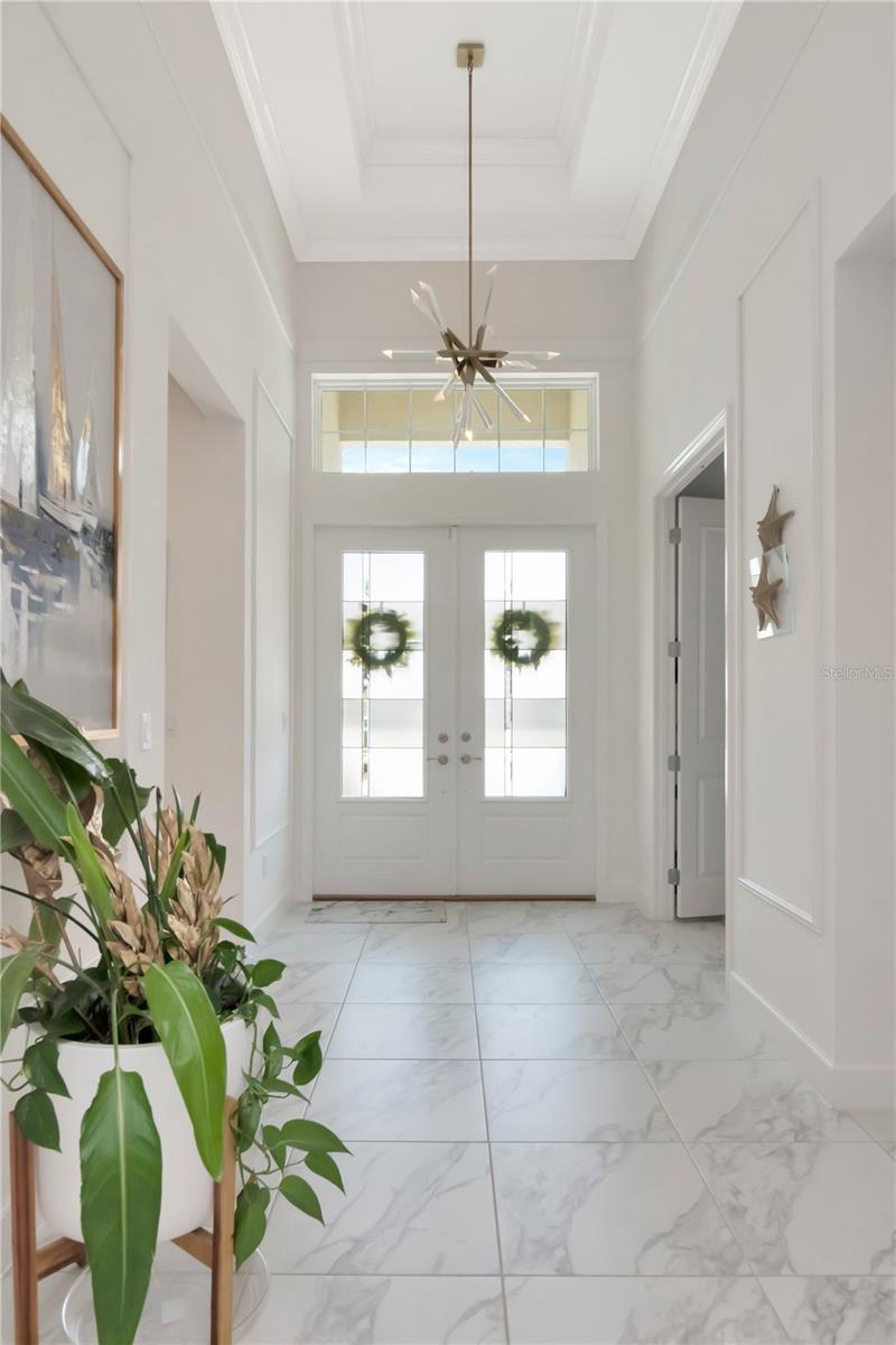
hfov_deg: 59.5
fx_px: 784
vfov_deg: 81.2
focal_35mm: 21
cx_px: 448
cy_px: 672
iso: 800
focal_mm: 14
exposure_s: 1/200
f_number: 13
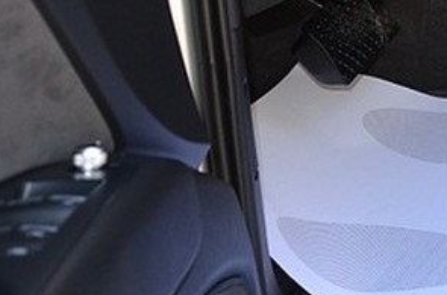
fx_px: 1449
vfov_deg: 10.8
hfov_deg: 14.9
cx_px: 839
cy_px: -256
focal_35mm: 117
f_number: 3.5
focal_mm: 18
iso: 200
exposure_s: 1/125
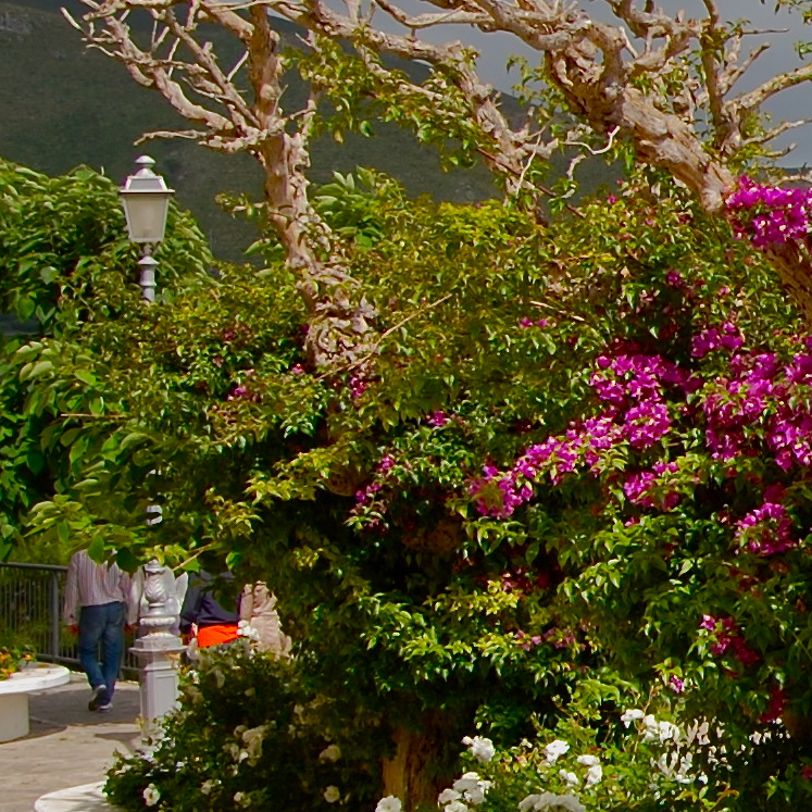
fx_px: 2097
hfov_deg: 18.5
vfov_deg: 21.8
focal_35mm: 79
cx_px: 1325
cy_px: 544
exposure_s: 1/320
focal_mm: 18
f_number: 9
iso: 200
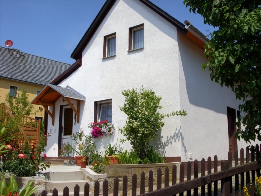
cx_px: 130
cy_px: 98
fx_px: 287
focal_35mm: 38
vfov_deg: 37.7
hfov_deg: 49.0
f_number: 4.9
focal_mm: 6.3
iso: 50
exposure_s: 1/916
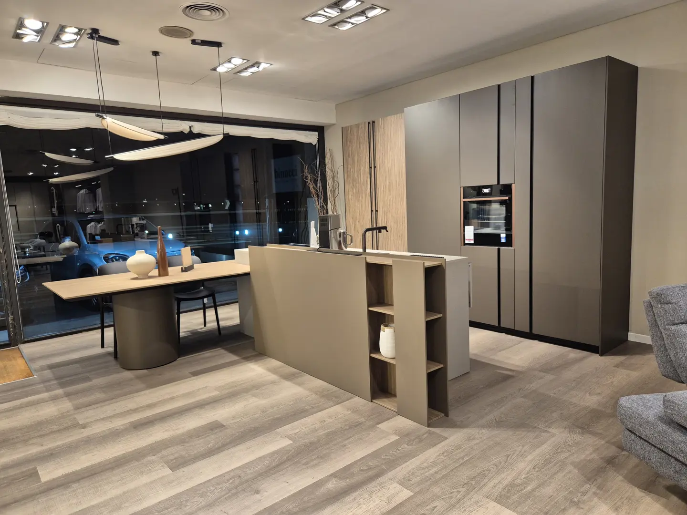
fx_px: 456
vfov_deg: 58.9
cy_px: 258
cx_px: 344
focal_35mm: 23
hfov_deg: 73.9
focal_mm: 5.4
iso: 320
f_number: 1.8
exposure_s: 1/100
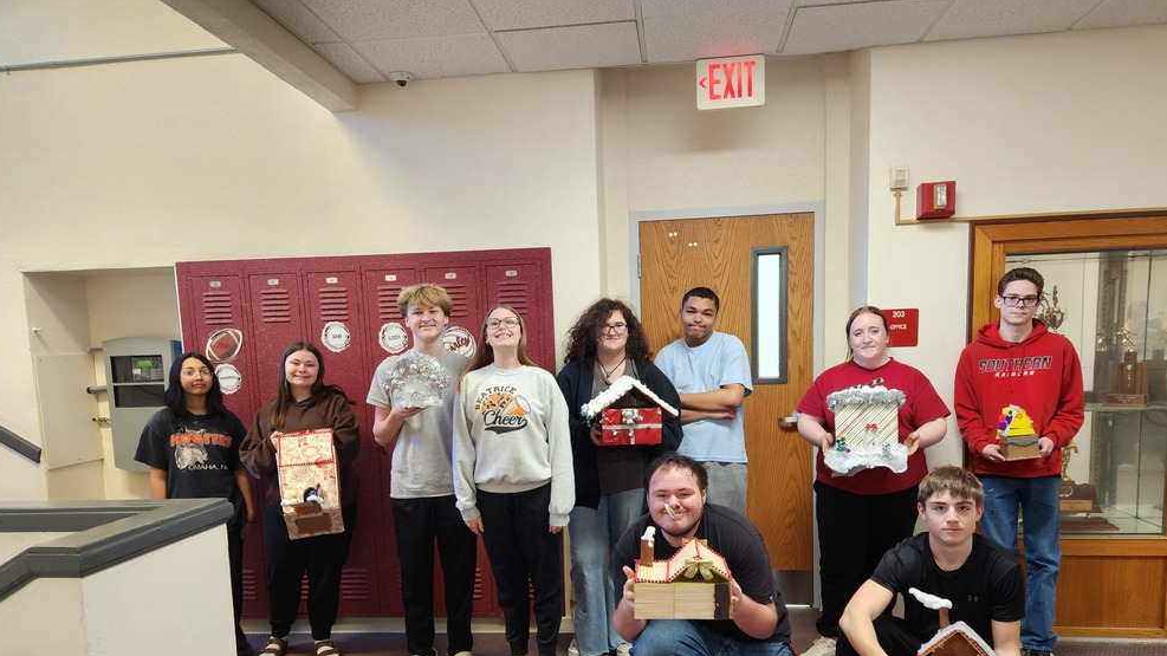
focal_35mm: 26
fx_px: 804
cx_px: 598
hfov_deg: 71.9
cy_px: 450
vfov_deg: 43.6
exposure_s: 1/60
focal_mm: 5.4
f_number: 1.8
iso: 200
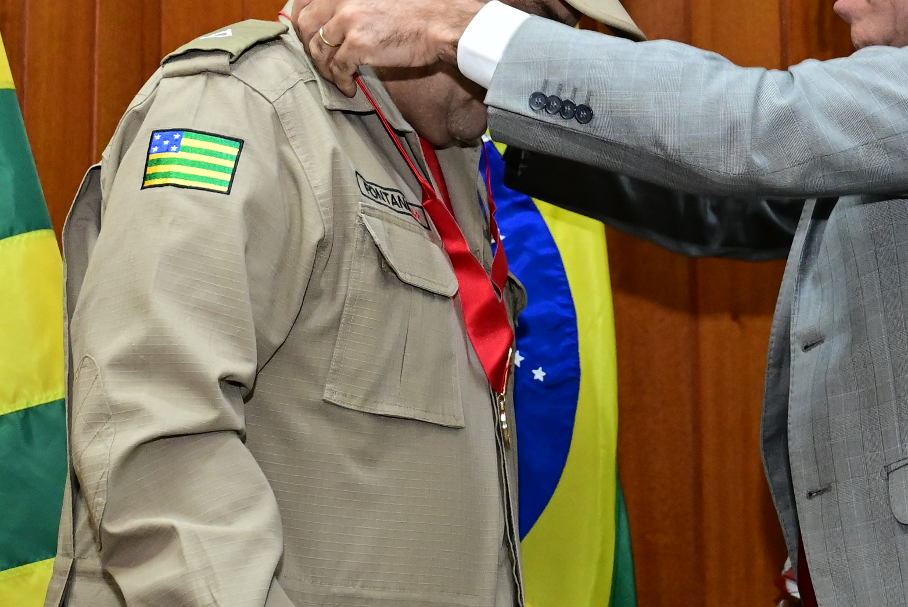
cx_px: 603
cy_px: 125
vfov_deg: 12.1
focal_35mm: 113
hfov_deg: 18.0
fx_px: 2852
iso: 4000
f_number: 4.5
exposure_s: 1/125
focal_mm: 40
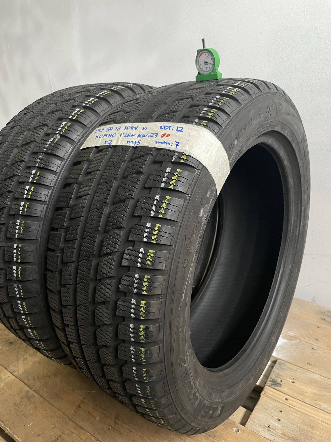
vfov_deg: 67.3
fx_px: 331
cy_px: 221
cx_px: 166
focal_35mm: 26
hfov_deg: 53.1
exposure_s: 1/50
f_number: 1.6
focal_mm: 4.2
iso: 400
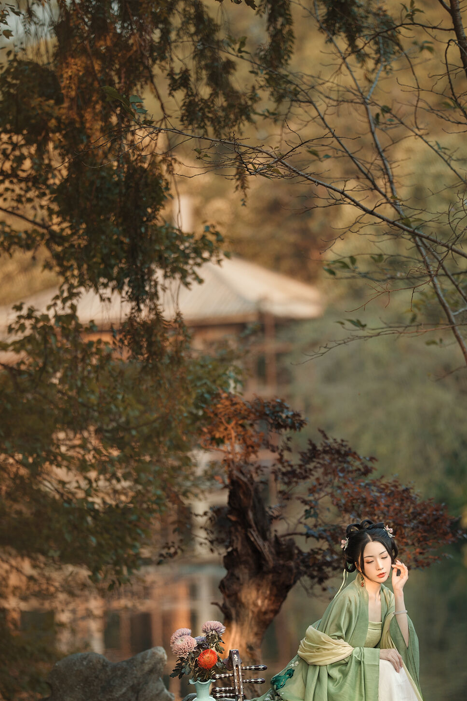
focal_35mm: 166
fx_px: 3229
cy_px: 418
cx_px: 270
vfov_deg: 12.4
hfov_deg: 8.3
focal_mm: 135
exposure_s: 1/640
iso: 100
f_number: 1.8
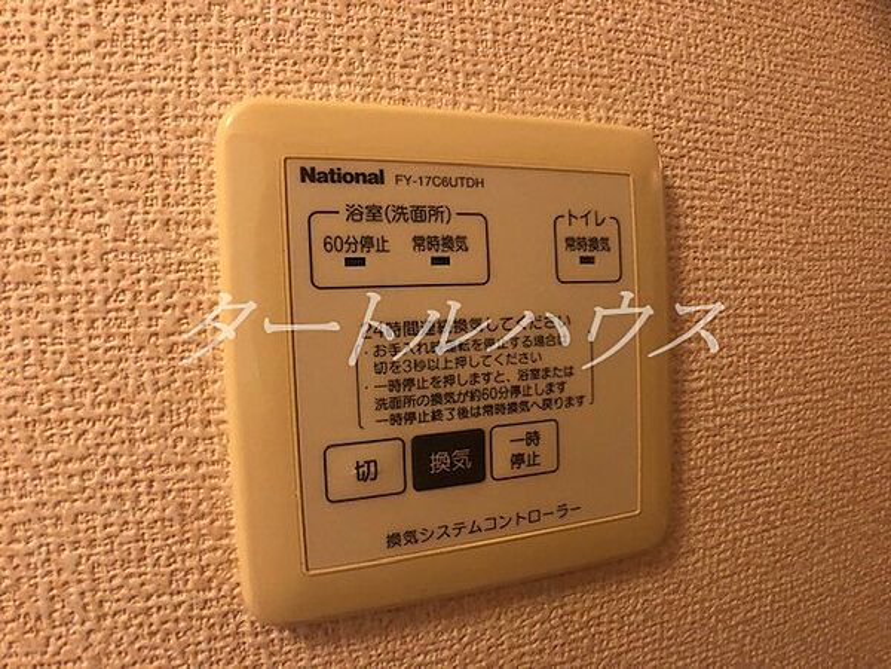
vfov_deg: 49.7
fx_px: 721
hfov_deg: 63.4
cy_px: 334
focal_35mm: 28
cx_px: 446
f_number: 1.8
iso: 100
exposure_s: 1/15
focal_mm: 4
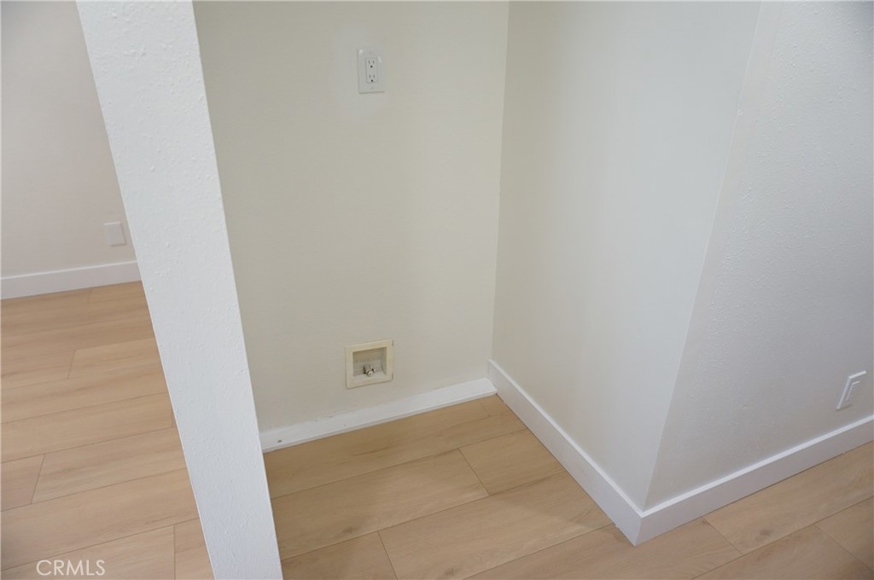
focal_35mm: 24
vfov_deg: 53.0
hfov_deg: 73.8
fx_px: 582
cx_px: 437
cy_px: 290
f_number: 3.5
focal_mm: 16
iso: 250
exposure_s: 1/60
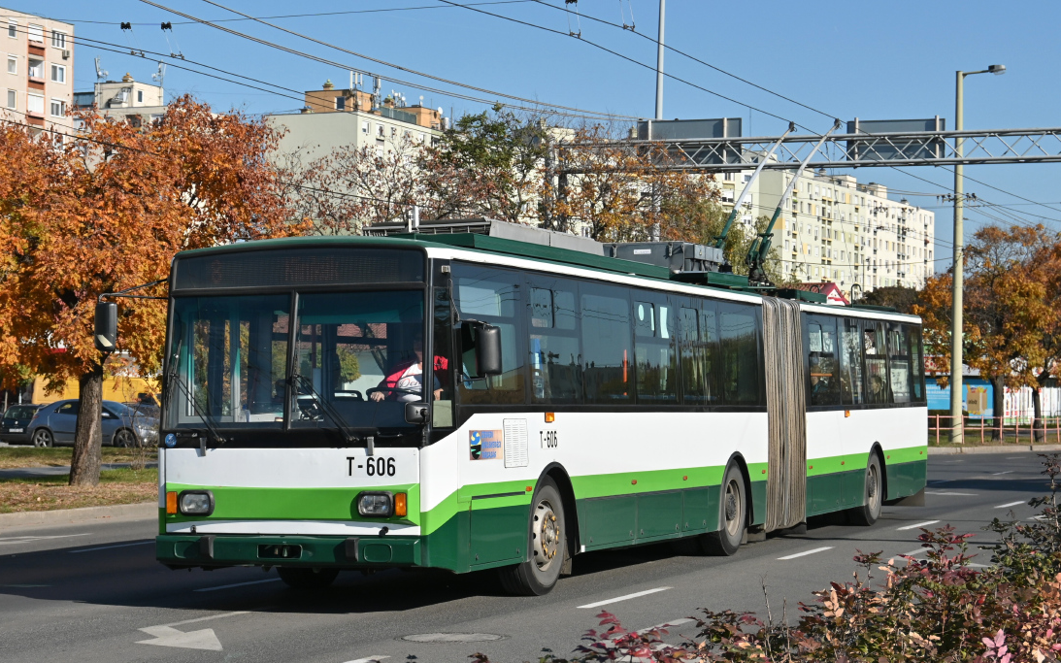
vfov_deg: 17.3
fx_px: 2185
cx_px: 508
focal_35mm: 76
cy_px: 342
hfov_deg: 27.3
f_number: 6
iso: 160
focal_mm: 45
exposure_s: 1/1250
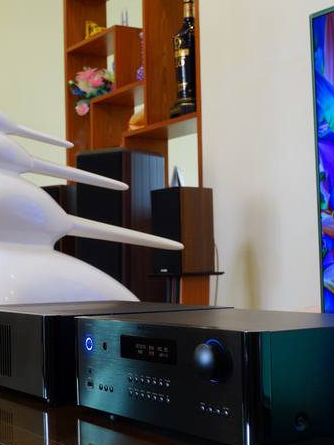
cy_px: 283
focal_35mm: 68
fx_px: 874
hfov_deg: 21.6
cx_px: 118
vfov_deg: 28.4
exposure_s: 1/1.25
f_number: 8
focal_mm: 35
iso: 100
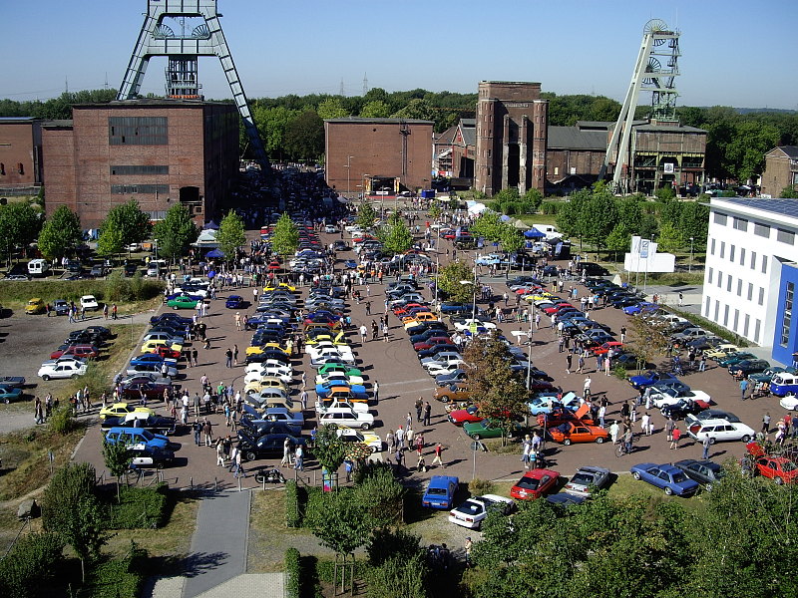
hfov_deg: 49.0
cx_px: 399
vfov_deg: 37.7
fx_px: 876
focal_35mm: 38
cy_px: 299
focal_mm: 7.9
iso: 50
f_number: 5.6
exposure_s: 1/250
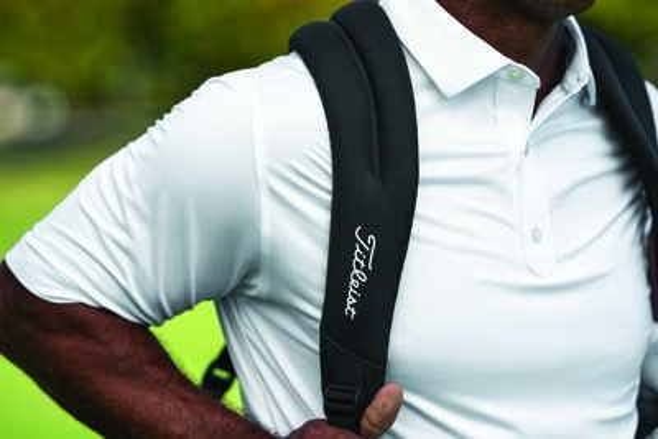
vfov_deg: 10.2
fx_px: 2468
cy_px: 220
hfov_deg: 15.2
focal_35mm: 135
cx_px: 329
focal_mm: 135
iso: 160
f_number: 2.8
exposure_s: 1/2000
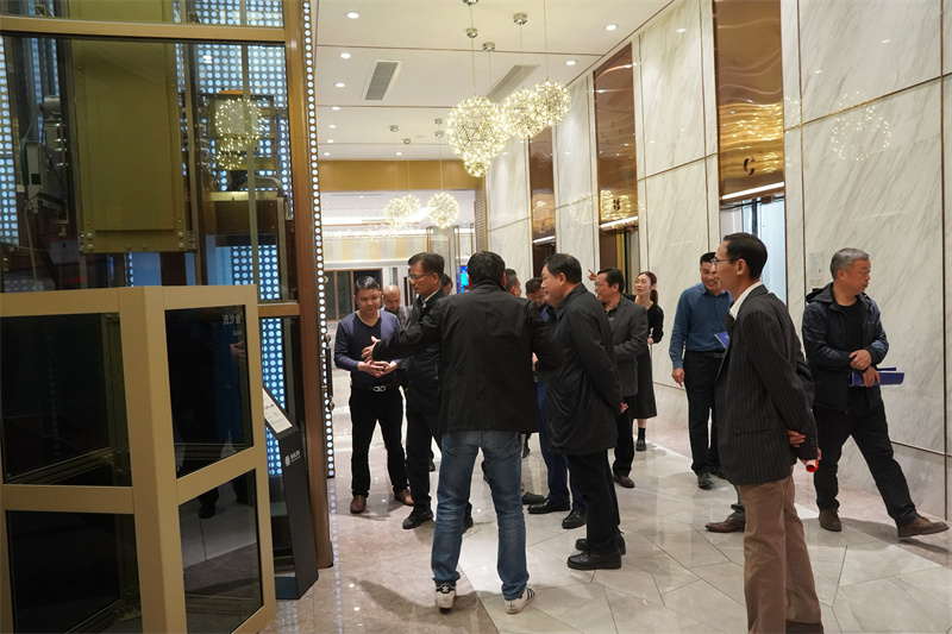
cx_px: 476
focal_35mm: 27
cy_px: 317
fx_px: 714
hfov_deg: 67.4
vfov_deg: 47.9
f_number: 4
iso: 2000
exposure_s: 1/160
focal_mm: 18
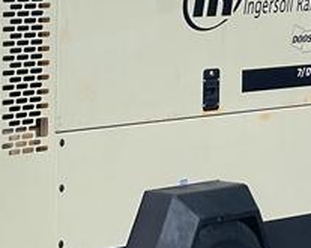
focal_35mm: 242
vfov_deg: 6.4
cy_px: 72
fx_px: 2224
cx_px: -111
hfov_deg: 7.9
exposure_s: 1/99
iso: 64
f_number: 2.2
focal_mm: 7.5
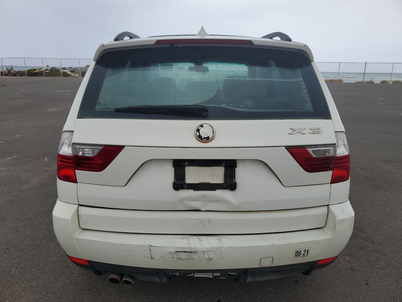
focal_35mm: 26
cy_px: 151
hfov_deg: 67.3
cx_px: 201
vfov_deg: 53.1
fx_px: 302
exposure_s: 1/1429
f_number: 1.5
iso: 50
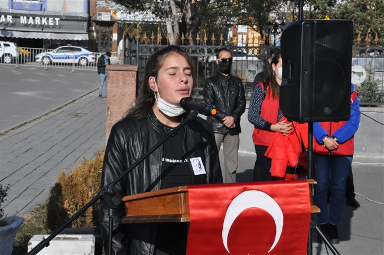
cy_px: 128
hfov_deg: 18.2
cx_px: 192
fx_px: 1199
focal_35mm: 112
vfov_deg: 12.2
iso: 1250
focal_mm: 75
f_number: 14
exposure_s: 1/800
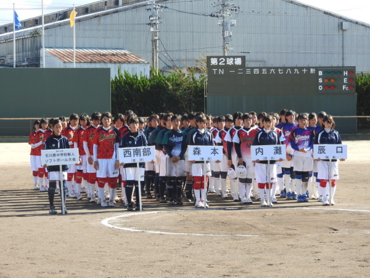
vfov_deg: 12.9
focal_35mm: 115
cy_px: 139
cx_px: 185
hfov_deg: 17.1
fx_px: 1229
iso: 100
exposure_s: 1/200
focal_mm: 20.6
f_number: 5
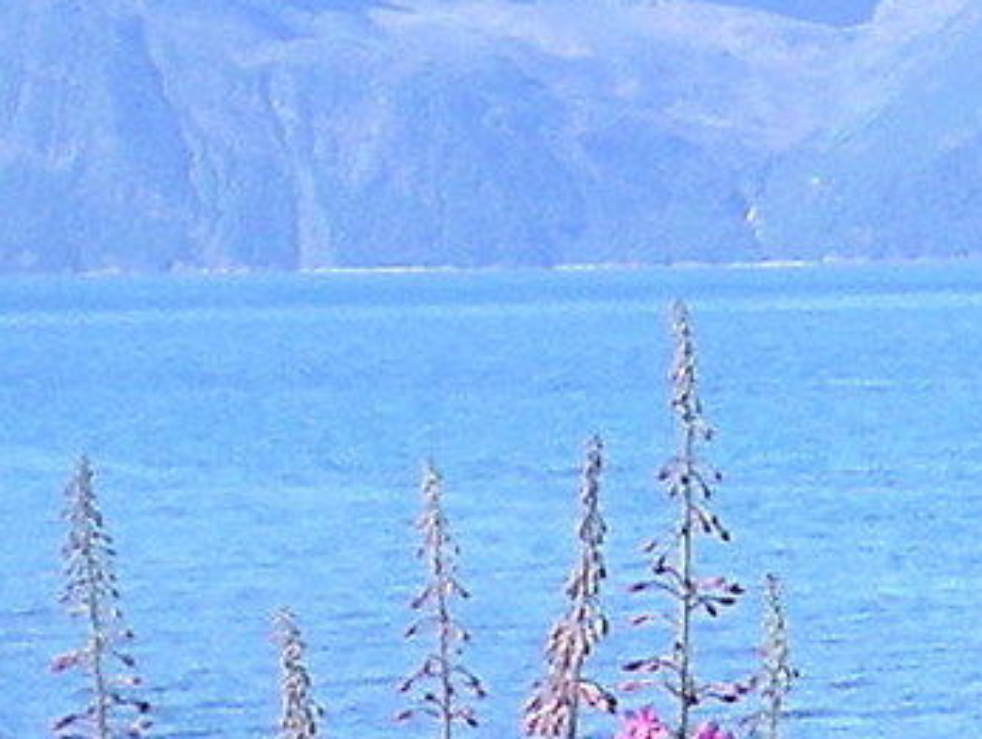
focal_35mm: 304
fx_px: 8633
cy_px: 1385
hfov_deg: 6.4
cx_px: 1446
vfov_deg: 4.8
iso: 50
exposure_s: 1/184
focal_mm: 7.4
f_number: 4.9
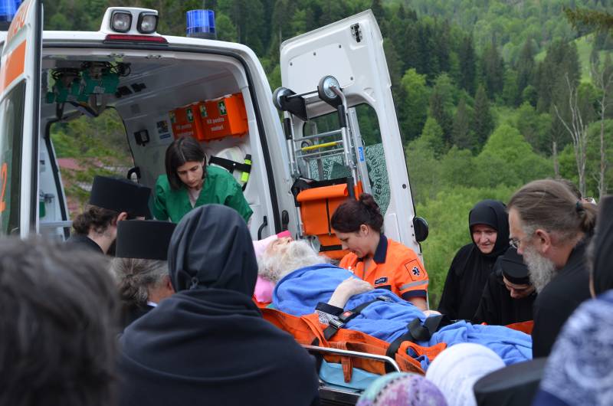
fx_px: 1173
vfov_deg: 19.6
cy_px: 203
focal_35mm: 69
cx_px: 306
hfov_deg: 29.3
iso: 100
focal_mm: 46
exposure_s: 1/160
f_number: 6.3
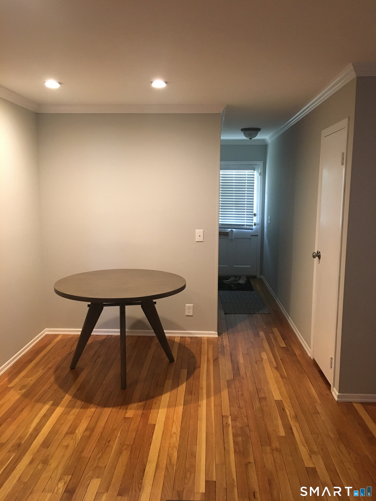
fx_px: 420
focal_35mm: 29
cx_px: 188
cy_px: 250
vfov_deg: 61.7
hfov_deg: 48.2
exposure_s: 1/30
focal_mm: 4.15
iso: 200
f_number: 2.2
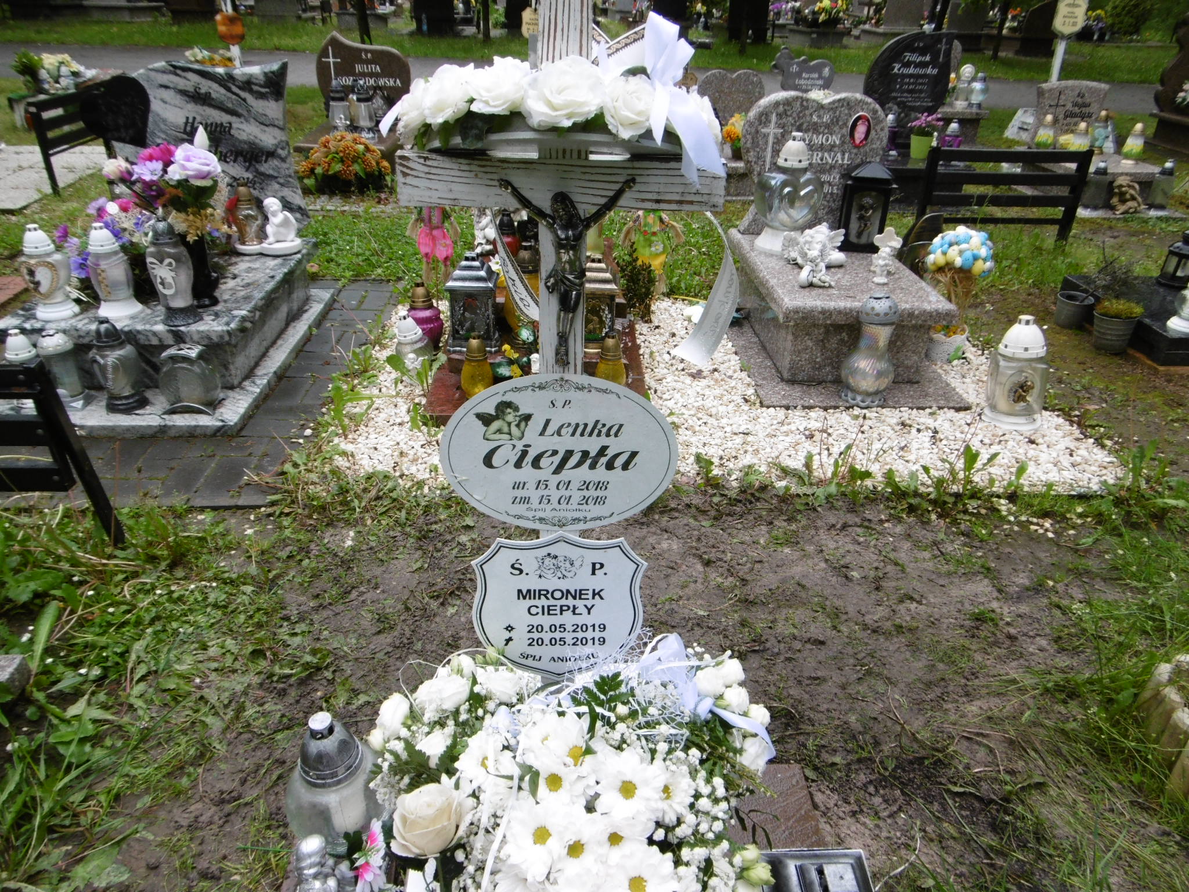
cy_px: 446
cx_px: 594
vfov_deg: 56.8
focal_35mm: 24
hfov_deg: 71.6
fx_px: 824
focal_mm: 4.3
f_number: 3.1
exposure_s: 1/100
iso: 100
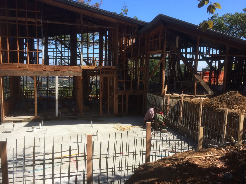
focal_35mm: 30
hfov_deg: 60.0
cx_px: 123
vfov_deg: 46.8
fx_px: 213
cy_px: 92
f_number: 2.2
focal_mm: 4.12
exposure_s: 1/1172
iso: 32
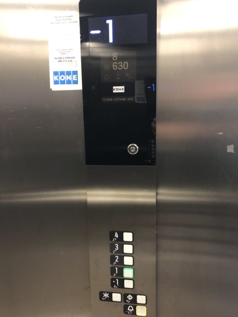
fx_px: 293
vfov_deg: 56.8
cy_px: 165
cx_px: 112
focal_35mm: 32
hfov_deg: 44.2
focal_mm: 3.99
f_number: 1.8
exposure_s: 1/4
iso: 80
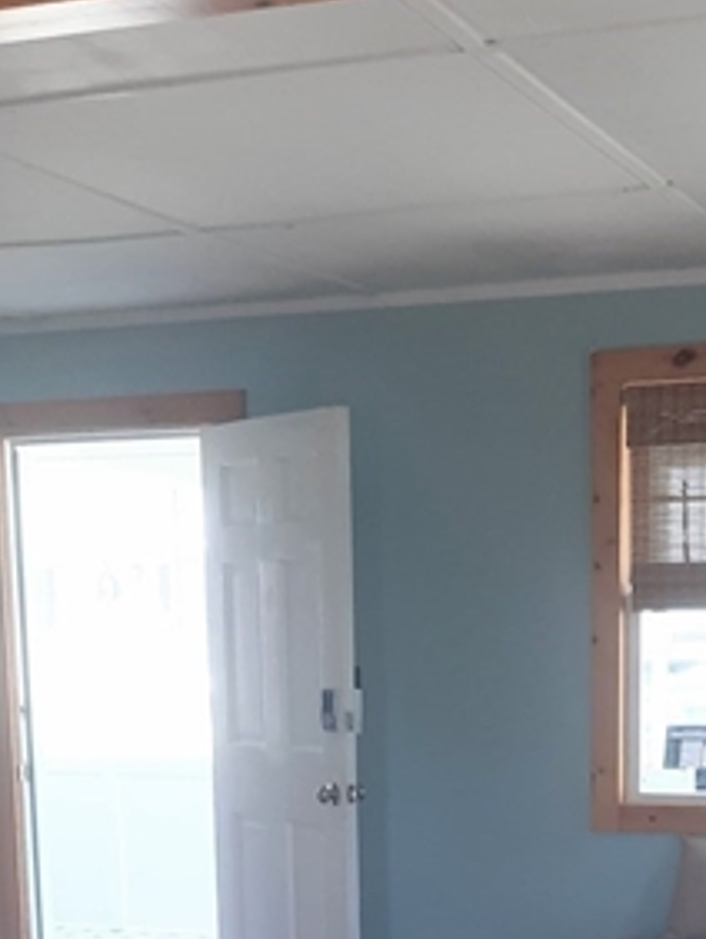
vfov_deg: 26.4
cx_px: 506
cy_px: 1022
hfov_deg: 21.5
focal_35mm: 68
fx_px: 1846
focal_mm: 4.6
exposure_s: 1/60
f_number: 2
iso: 125
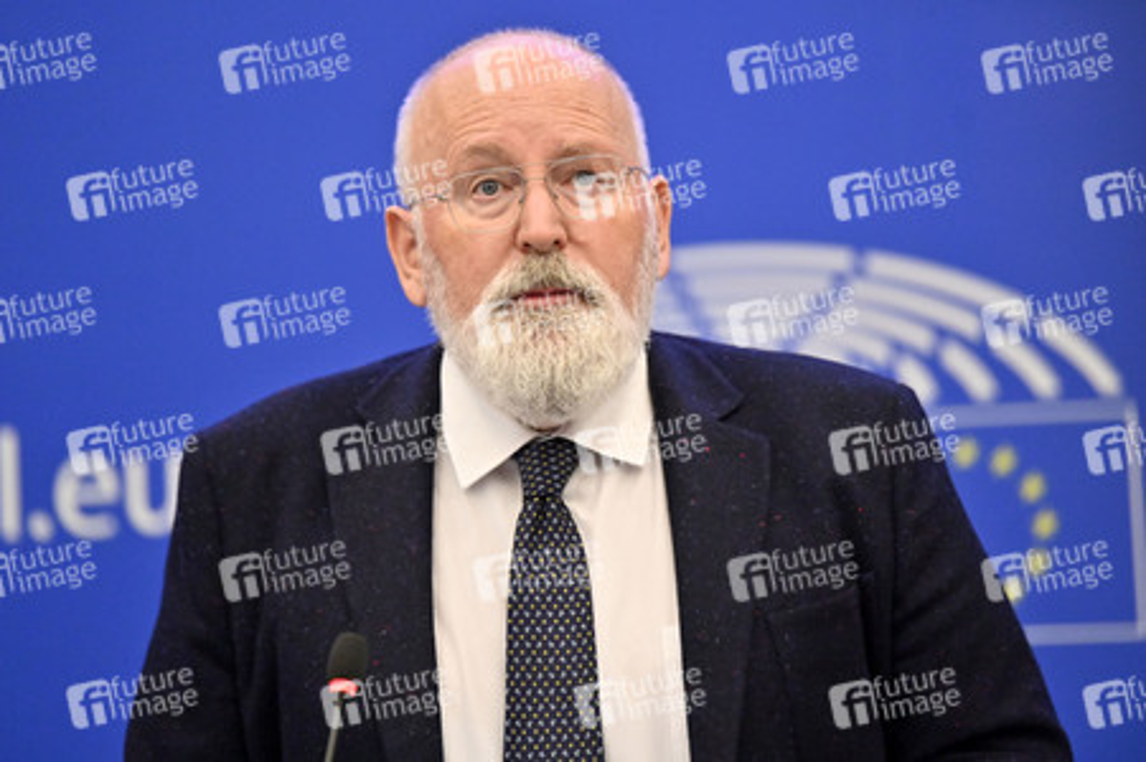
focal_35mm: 200
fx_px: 6362
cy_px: 381
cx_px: 573
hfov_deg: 10.3
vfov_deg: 6.9
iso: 5000
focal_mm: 200
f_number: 2.8
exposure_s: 1/1000
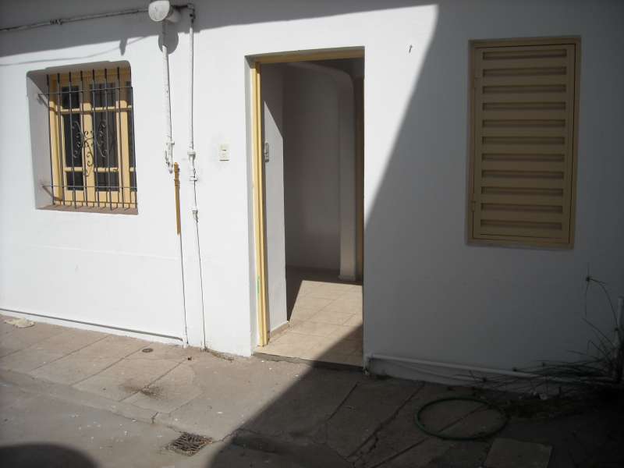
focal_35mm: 35
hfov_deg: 52.6
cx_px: 312
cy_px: 234
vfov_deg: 40.7
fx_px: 631
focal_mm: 5.7
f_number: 5.6
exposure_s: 1/620
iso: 64
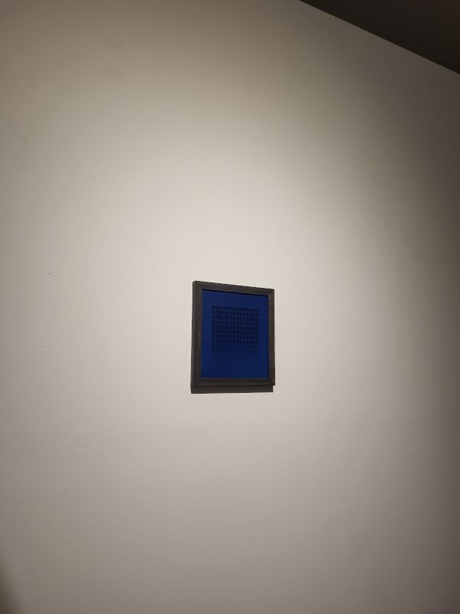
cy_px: 307
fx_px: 461
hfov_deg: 53.1
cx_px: 230
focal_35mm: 26
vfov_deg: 67.3
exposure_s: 1/100
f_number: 1.8
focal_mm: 5.4
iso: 200
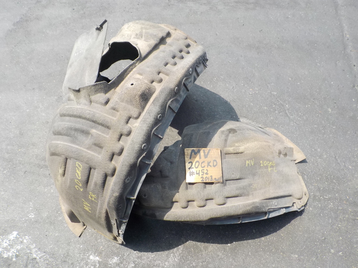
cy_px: 134
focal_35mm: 30
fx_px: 310
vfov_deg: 46.8
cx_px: 179
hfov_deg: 60.0
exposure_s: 1/400
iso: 125
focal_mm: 4.1
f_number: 3.3
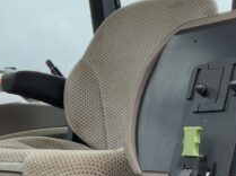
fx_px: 606
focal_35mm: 89
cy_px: 134
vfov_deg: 16.5
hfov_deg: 21.7
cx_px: 199
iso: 25
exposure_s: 1/122
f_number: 1.8
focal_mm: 3
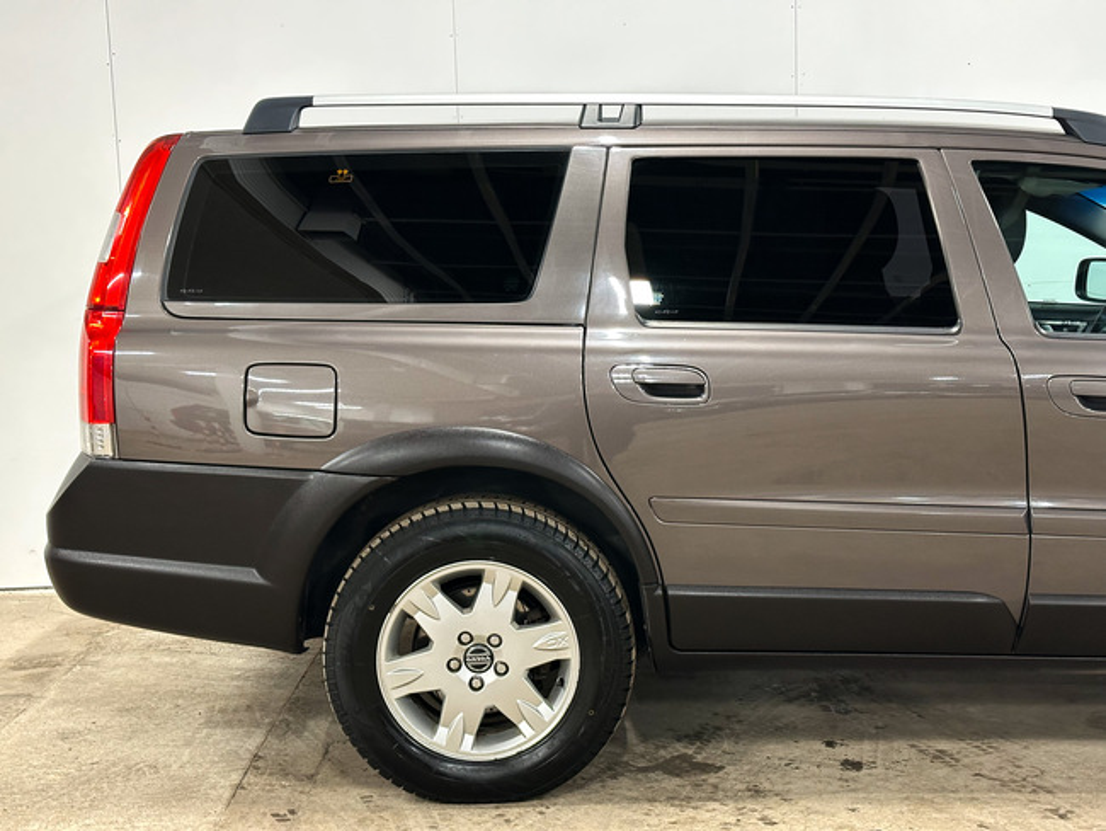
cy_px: 416
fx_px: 1534
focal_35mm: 48
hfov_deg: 39.6
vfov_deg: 30.3
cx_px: 553
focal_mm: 6.86
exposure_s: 1/35
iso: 320
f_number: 1.8
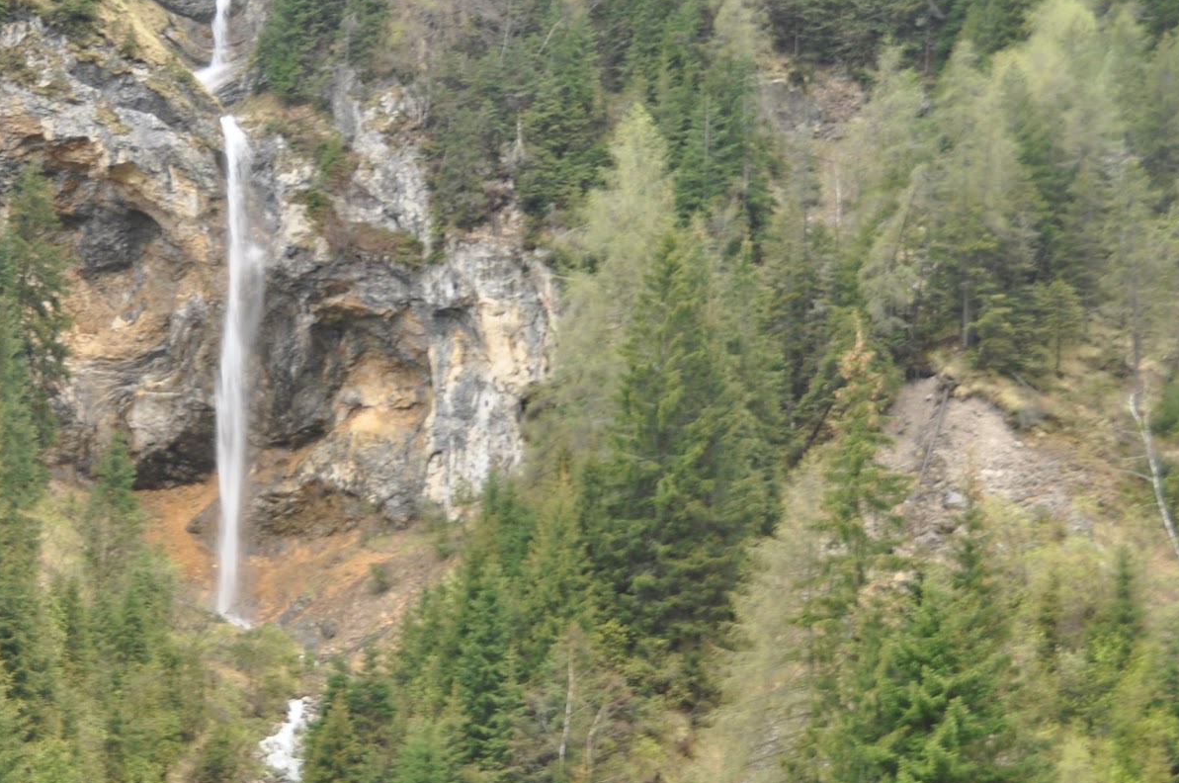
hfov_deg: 25.2
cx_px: 345
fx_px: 2612
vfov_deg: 17.0
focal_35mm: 80
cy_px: 409
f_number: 4
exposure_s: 1/8
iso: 200
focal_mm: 31
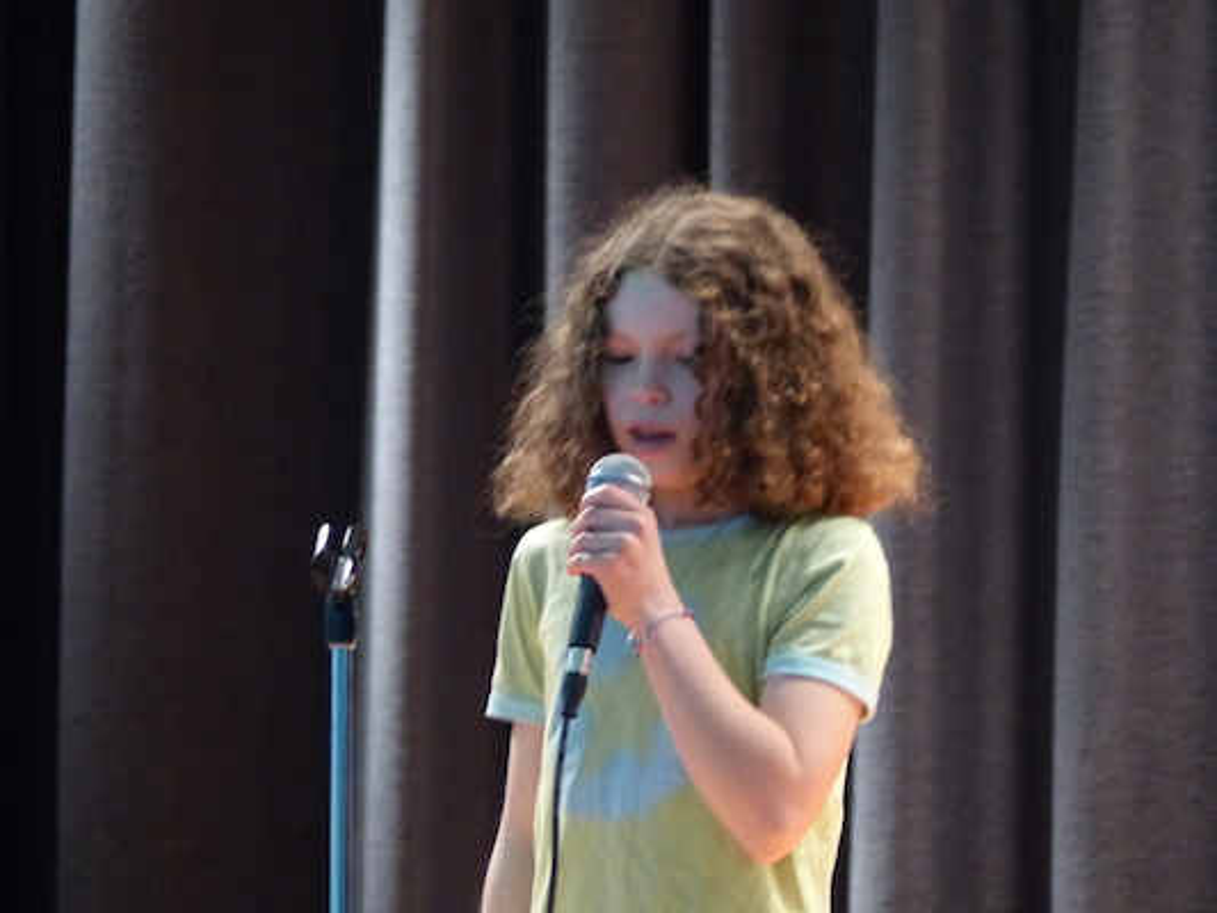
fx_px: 20114
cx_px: 608
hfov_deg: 3.5
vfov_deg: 2.6
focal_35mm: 572
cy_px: 456
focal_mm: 103
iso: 800
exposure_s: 1/13
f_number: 2.8
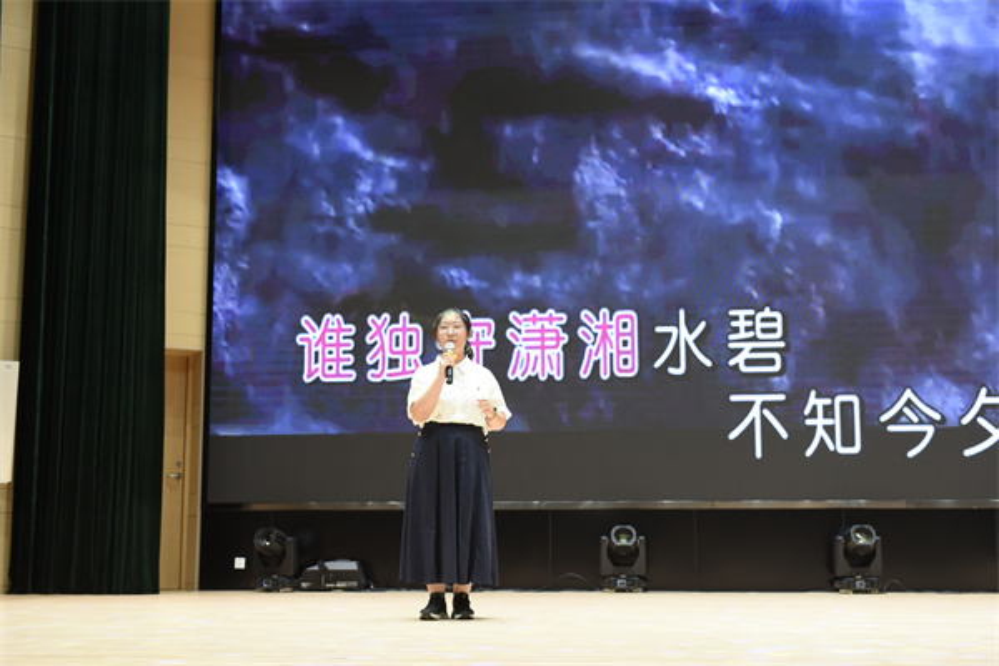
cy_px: 333
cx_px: 500
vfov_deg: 26.0
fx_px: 1443
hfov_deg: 38.2
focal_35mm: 52
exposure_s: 1/160
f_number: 3.5
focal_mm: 52
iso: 1000
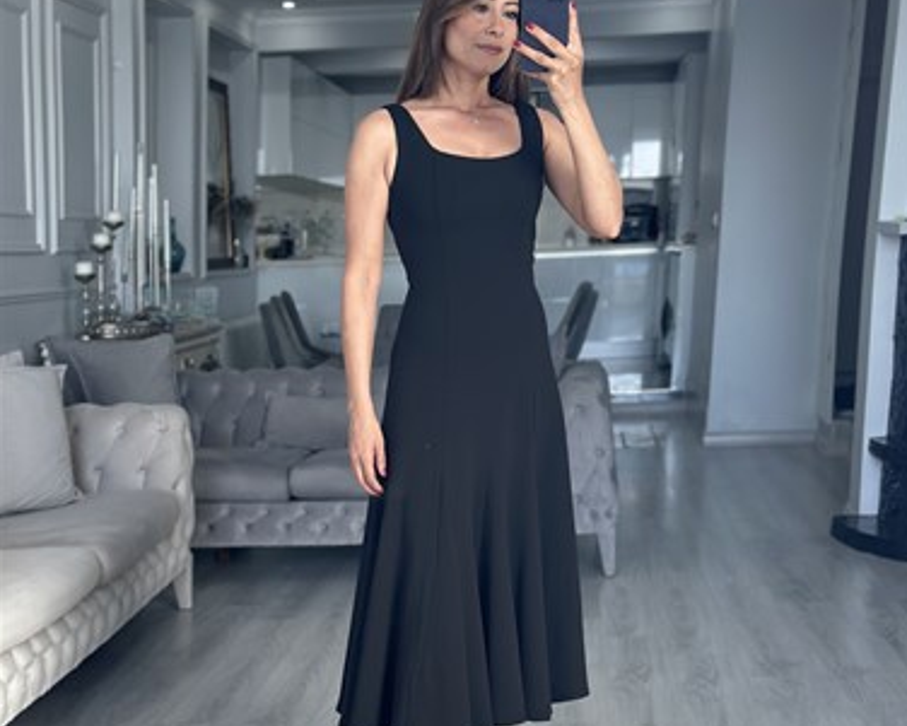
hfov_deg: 30.0
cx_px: 456
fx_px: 1692
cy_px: 463
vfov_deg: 24.1
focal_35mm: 63
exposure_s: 1/121
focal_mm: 6.86
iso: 100
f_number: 1.78
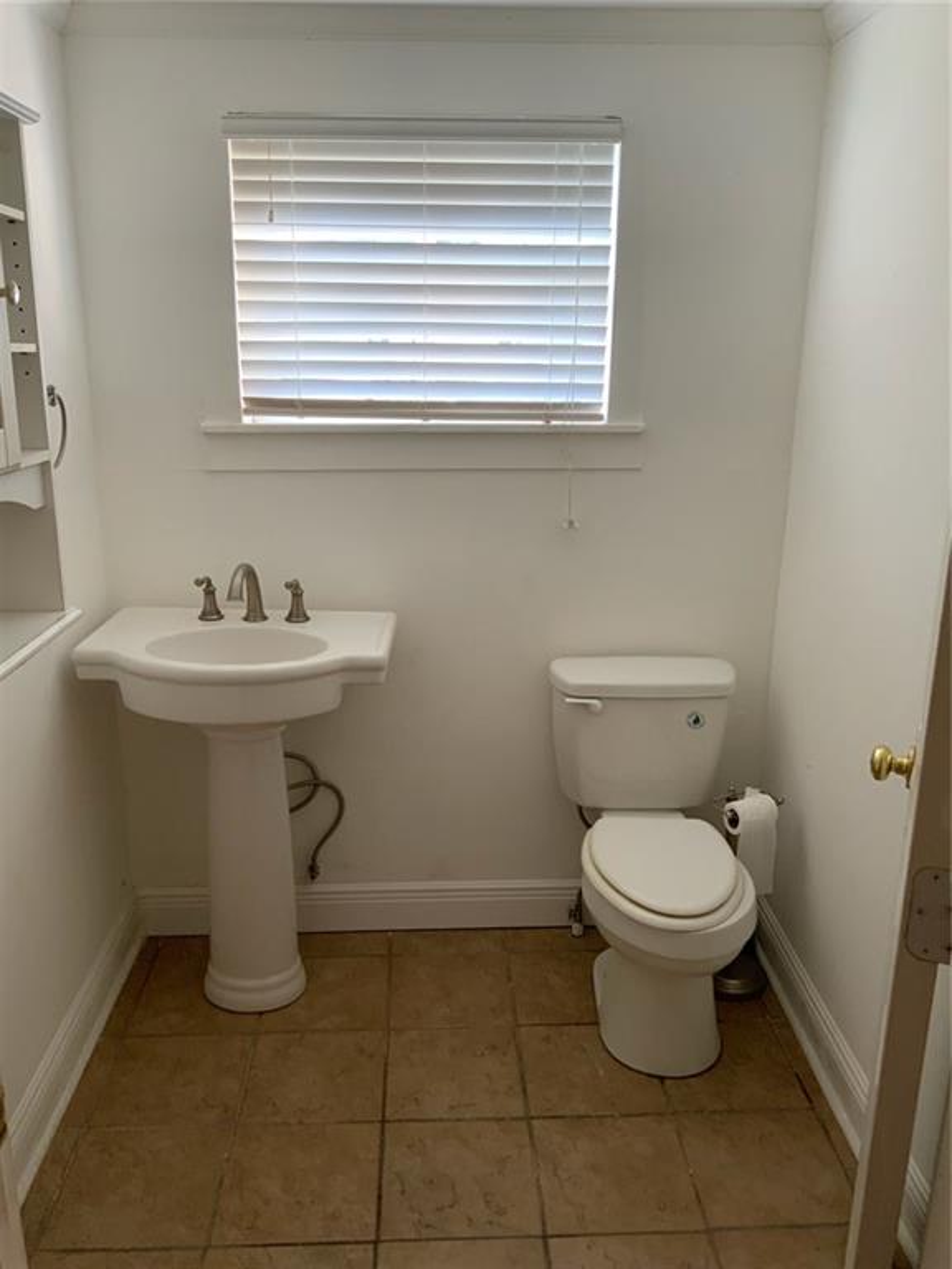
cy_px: 634
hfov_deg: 48.2
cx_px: 476
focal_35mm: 29
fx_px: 1063
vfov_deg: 61.7
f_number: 1.8
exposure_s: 1/60
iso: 50
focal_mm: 3
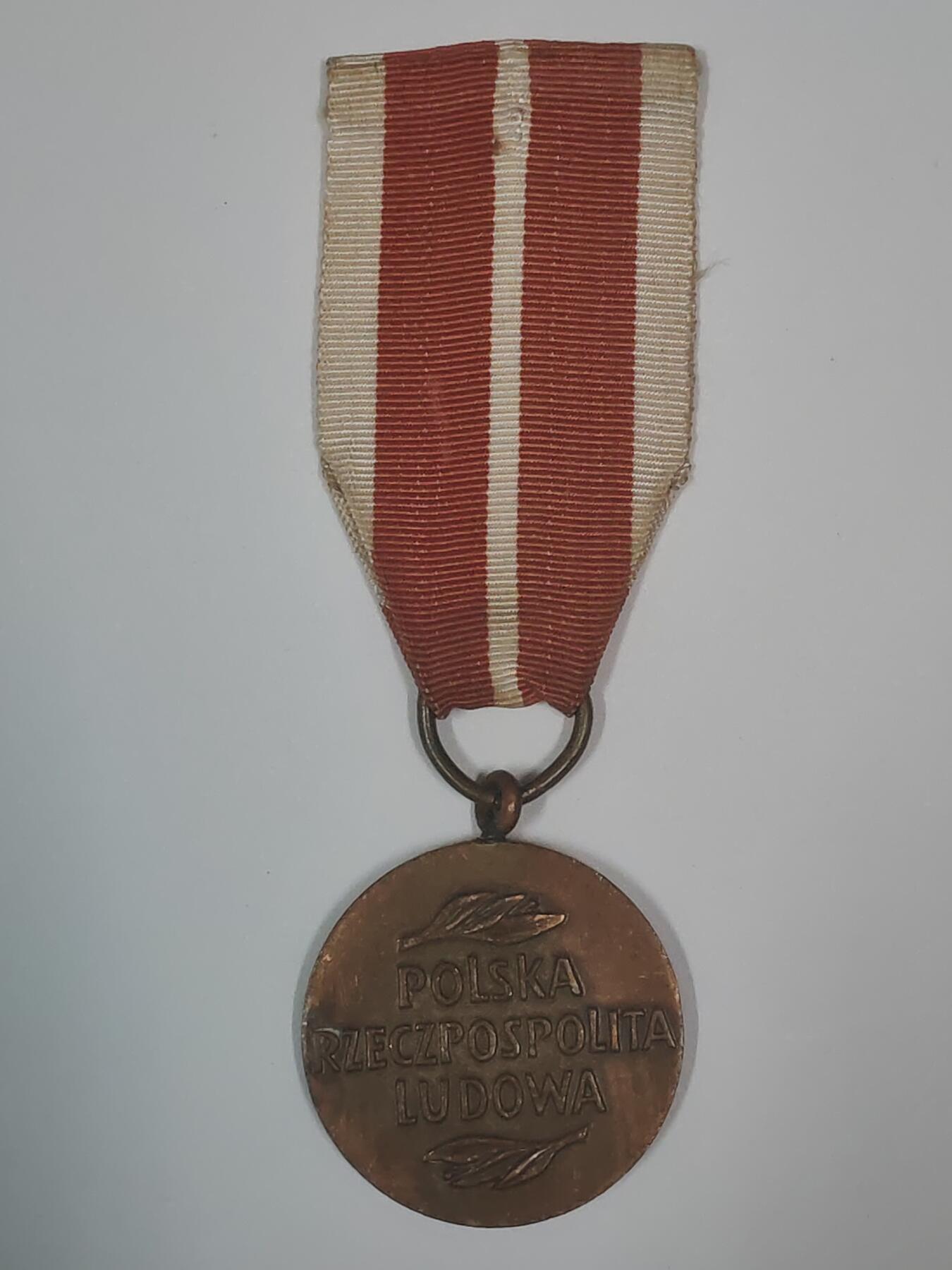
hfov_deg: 21.6
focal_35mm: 68
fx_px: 2493
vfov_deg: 28.6
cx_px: 476
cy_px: 635
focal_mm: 5.52
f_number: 1.95
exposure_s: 1/50
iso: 500
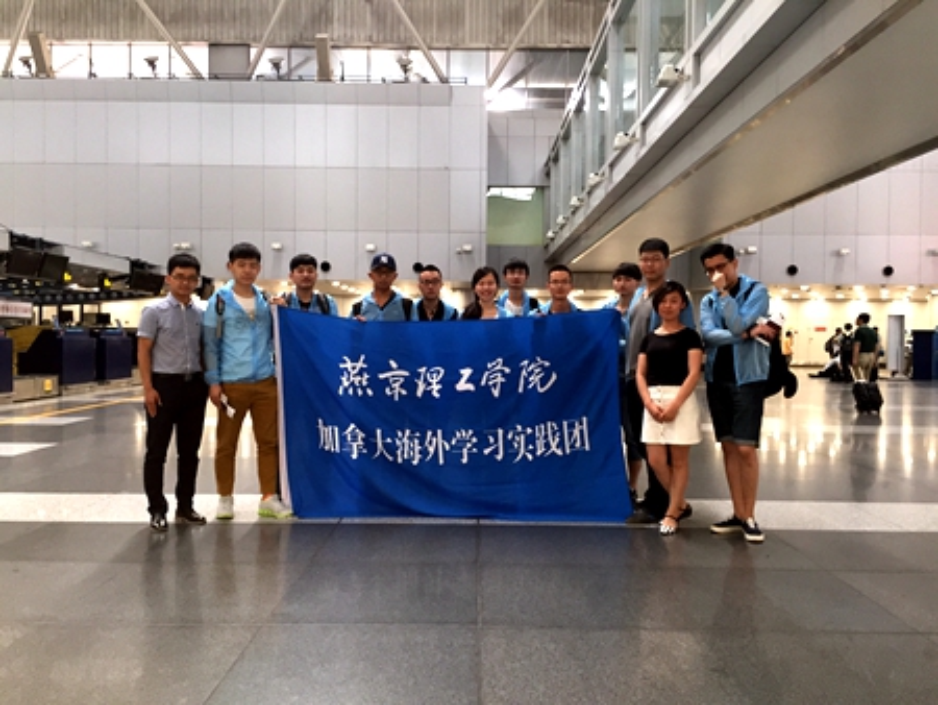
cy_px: 352
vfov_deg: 48.3
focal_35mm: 29
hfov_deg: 61.6
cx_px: 469
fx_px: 786
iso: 125
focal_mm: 4.15
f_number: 2.2
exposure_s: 1/30
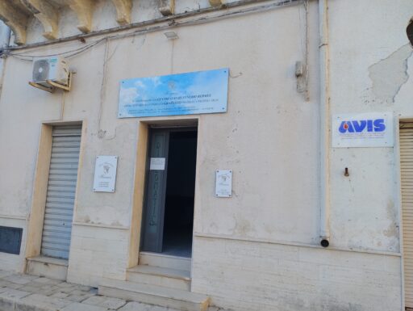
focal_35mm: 25
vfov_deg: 55.0
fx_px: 299
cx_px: 206
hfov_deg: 69.3
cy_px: 156
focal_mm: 4.71
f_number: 1.7
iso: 100
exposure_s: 1/150
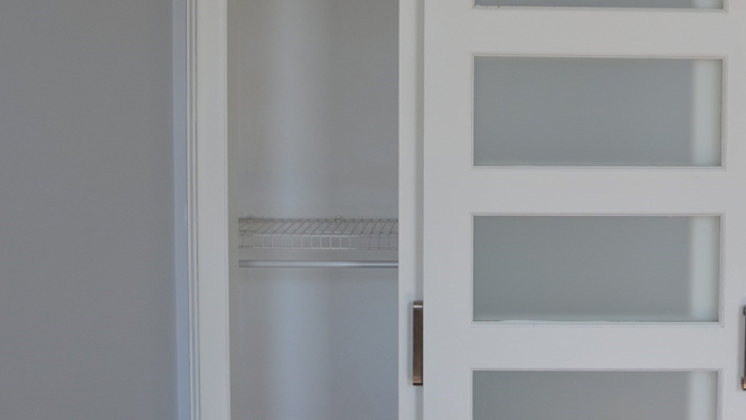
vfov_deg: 21.5
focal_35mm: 55
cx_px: 509
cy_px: 60
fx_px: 1088
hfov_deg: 37.4
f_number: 5.6
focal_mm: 24
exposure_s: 1/125
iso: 320
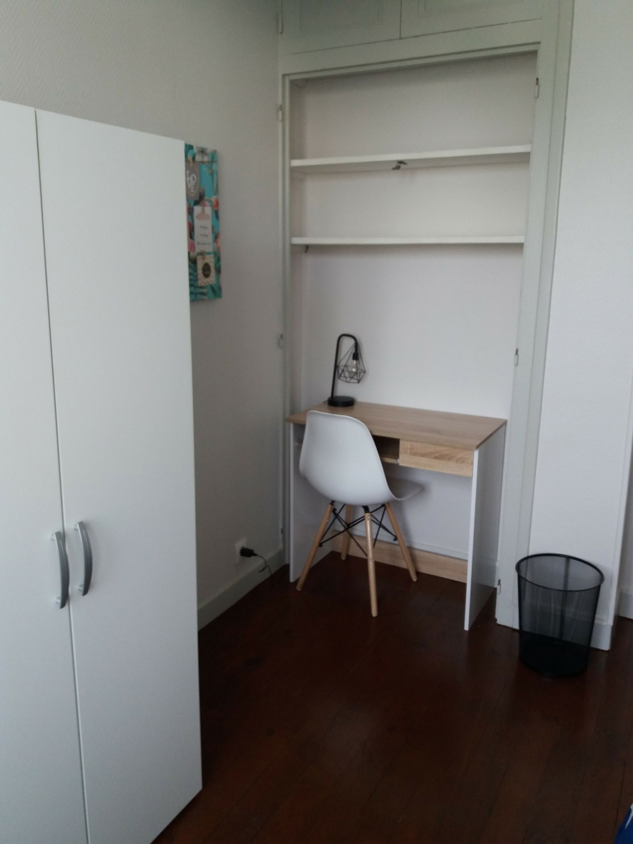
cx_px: 316
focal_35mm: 28
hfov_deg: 49.7
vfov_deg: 63.4
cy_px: 422
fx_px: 683
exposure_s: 1/33
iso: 100
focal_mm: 3.7
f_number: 1.9
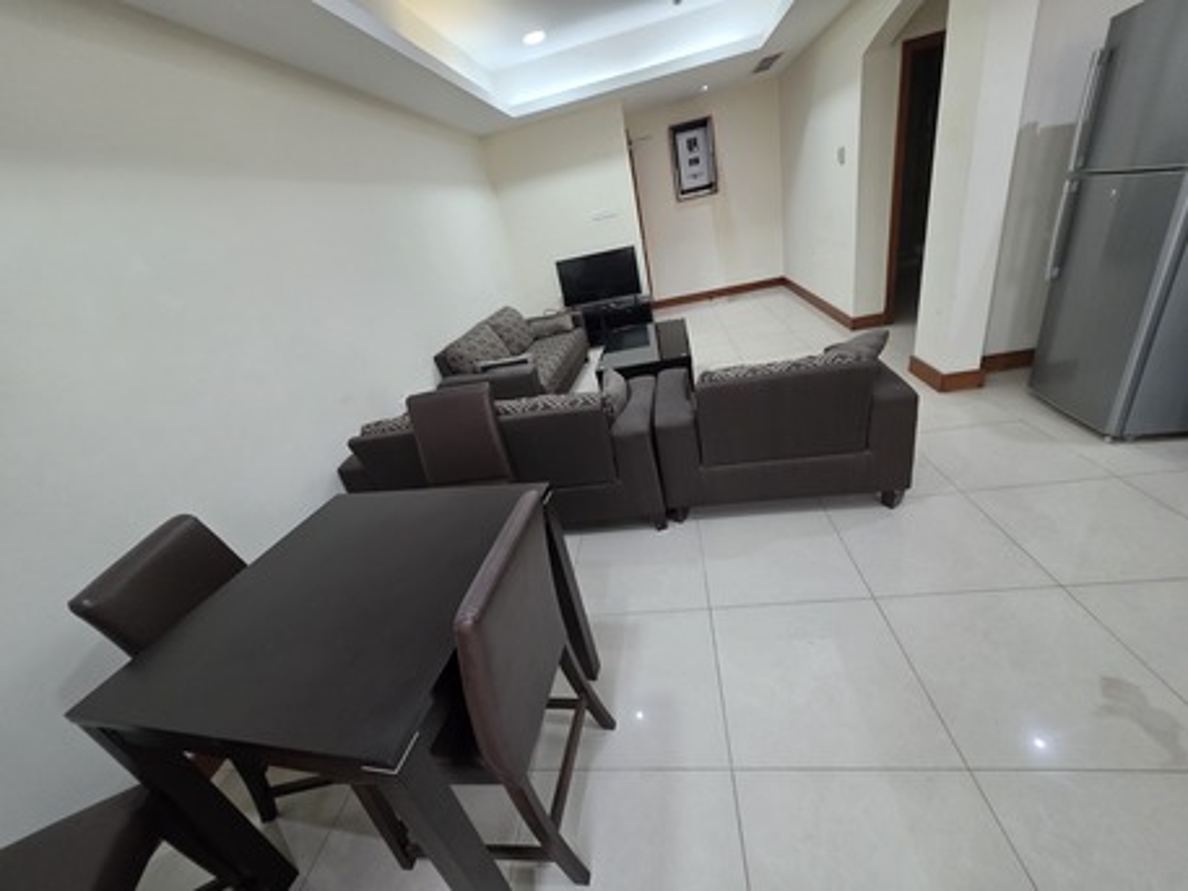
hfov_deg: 106.2
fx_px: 446
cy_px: 446
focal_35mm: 13
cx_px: 594
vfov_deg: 89.9
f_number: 1.9
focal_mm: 2.2
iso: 250
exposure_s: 1/100
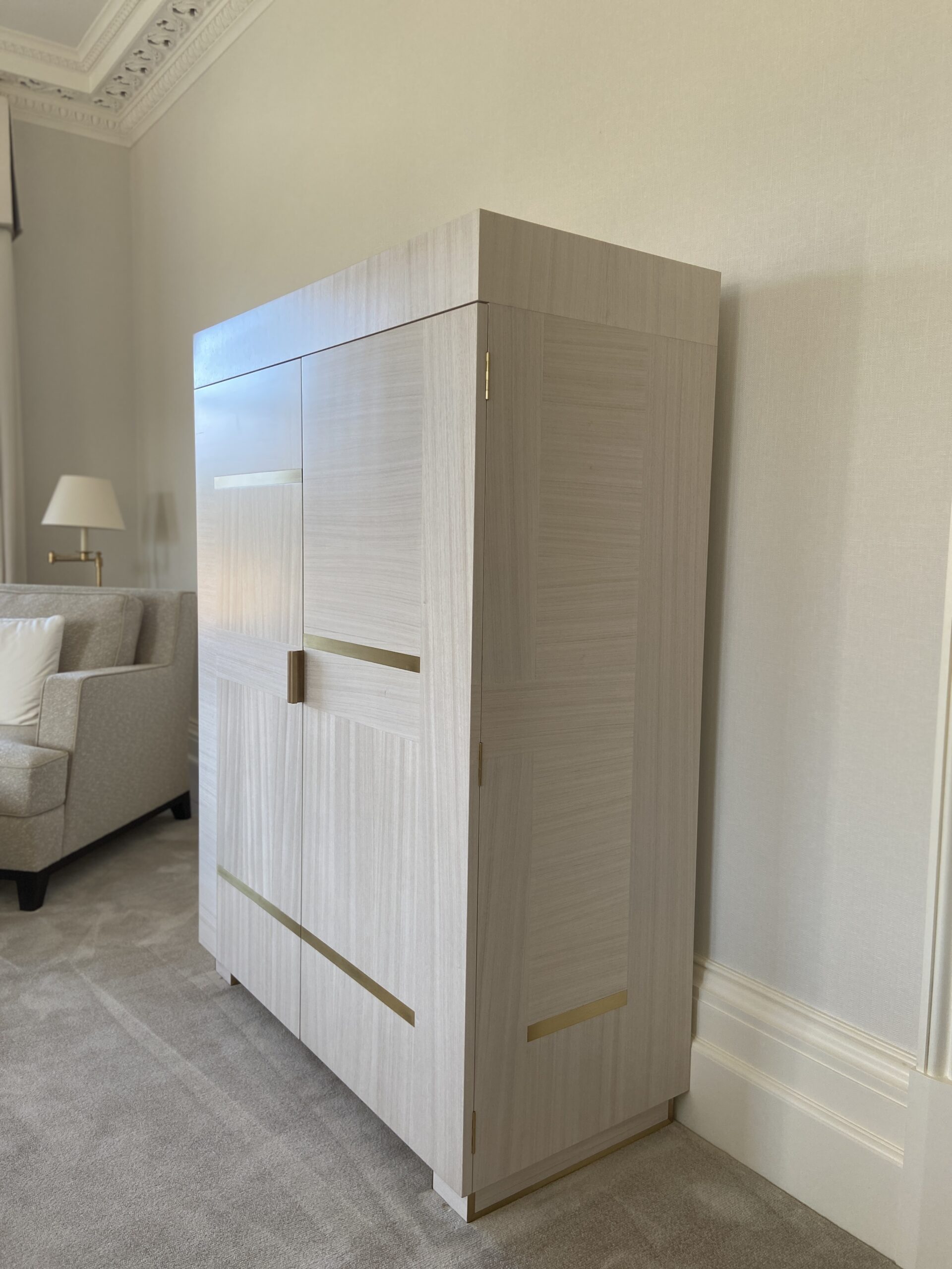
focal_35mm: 26
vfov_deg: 67.3
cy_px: 634
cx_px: 476
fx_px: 953
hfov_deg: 53.1
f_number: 1.8
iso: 64
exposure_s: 1/122
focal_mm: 4.25
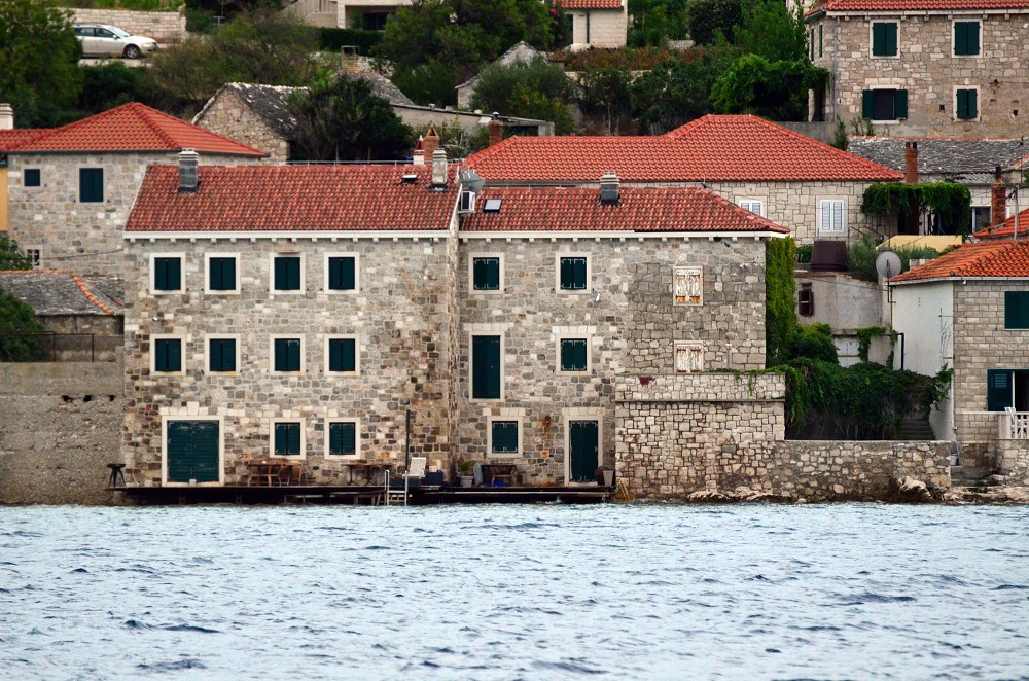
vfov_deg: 3.5
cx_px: 514
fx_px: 11123
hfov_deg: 5.3
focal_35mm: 390
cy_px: 340
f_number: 5.6
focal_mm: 260
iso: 2000
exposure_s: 1/3200
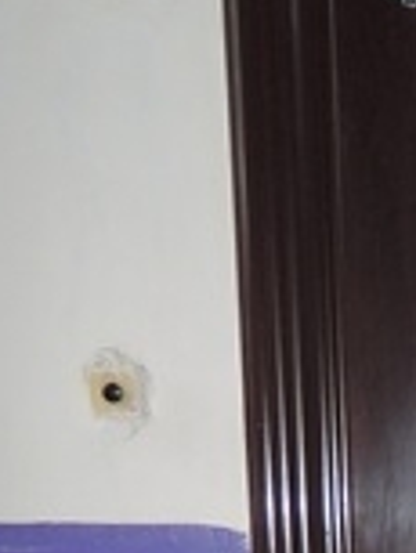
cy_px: 835
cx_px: 731
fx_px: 1504
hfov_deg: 14.1
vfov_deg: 18.4
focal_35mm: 94
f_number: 1.8
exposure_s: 1/30
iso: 200
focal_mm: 5.1
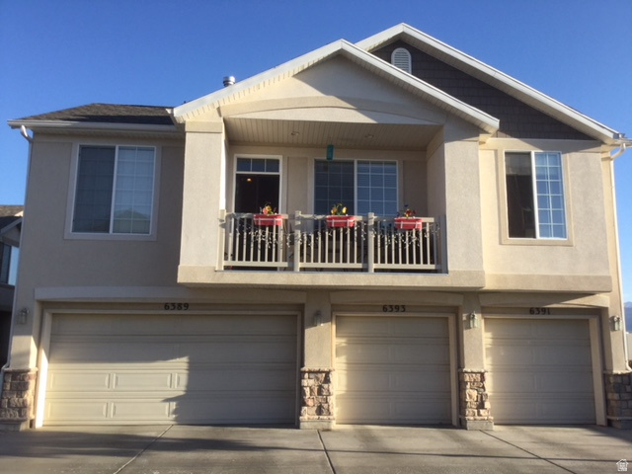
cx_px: 316
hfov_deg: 58.4
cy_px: 237
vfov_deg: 45.4
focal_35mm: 31
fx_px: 566
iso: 25
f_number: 2.4
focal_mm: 3.3
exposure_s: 1/631
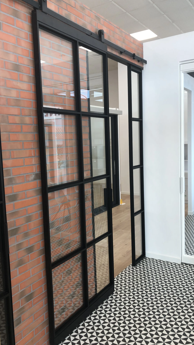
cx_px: 101
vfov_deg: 62.6
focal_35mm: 31
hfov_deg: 37.8
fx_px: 283
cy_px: 172
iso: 25
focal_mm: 4
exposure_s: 1/50
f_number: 1.8
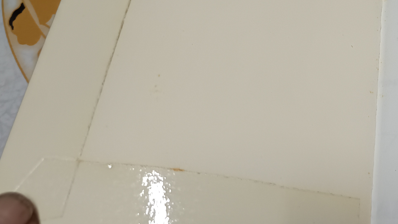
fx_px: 570
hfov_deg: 35.1
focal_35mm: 54
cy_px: 36
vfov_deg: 21.8
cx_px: 392
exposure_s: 1/50
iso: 1031
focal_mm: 5.31
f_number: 1.7
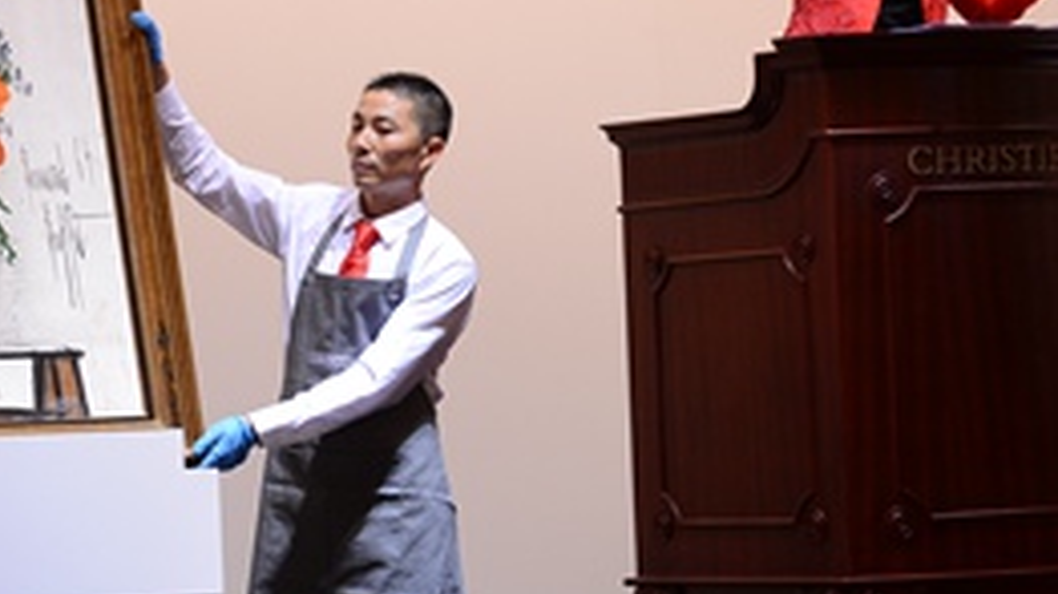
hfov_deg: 9.8
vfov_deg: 5.5
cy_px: 160
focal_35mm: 220
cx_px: 339
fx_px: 6168
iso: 1600
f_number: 5.6
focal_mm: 110
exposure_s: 1/125
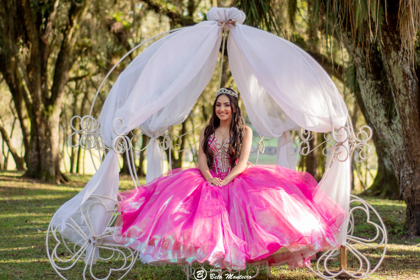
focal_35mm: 81
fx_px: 945
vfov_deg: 16.9
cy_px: 137
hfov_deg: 25.1
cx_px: 222
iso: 100
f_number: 1.8
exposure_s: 1/250
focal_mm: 50
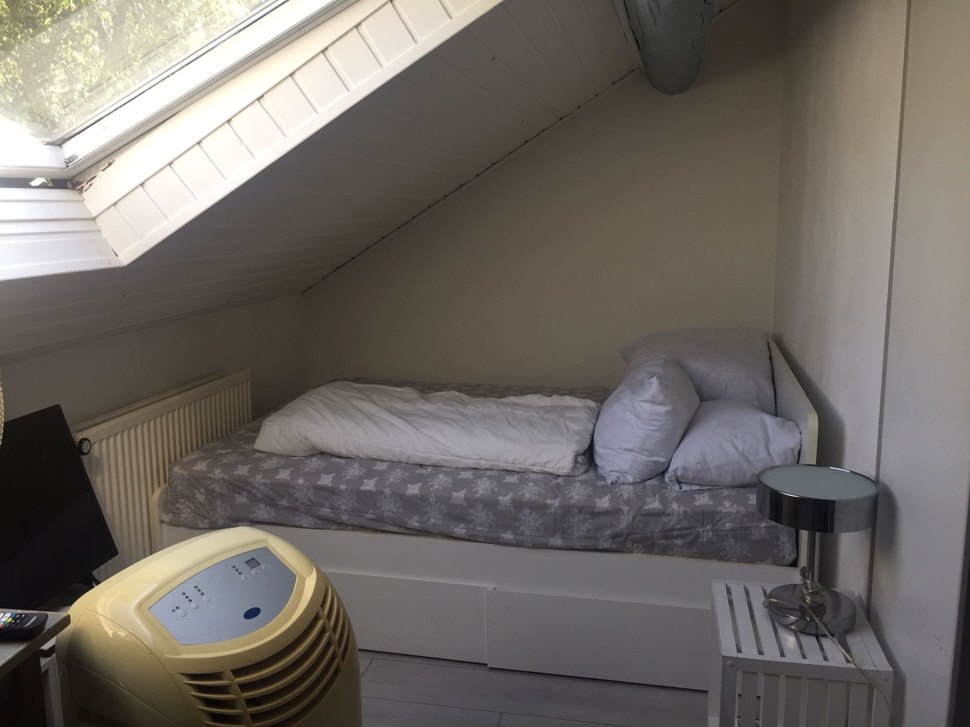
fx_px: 813
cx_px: 485
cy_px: 364
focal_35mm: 29
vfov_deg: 48.2
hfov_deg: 61.7
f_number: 2.2
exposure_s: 1/134
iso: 32
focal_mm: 4.15
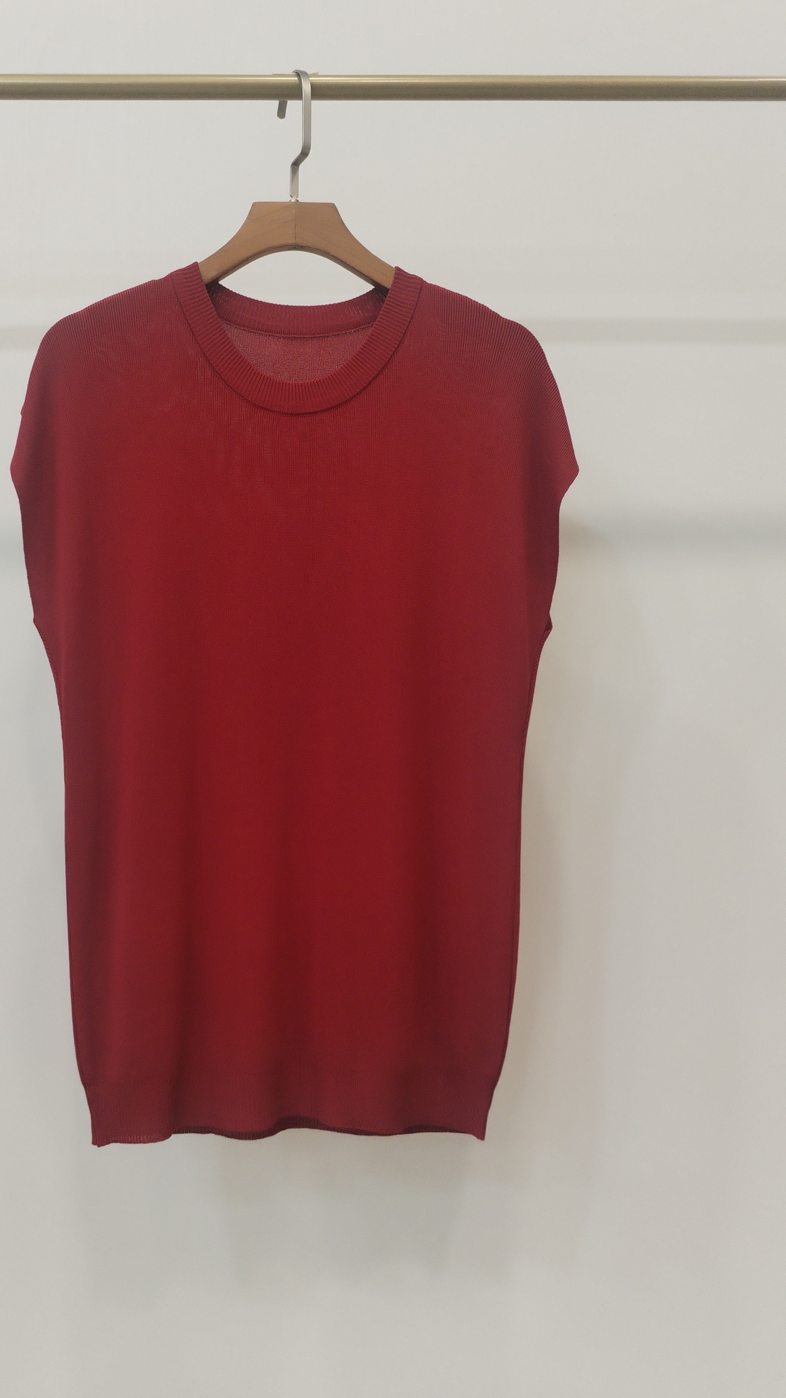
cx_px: 308
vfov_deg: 58.0
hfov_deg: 34.5
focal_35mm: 34
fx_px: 1260
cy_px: 653
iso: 389
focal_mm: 4.75
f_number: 1.8
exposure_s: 1/60
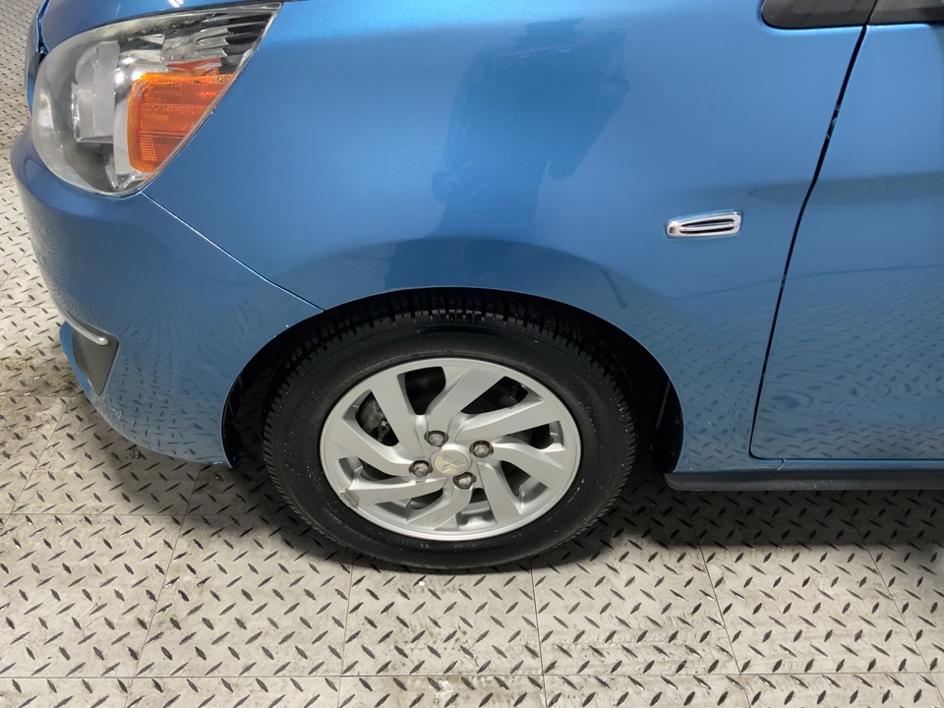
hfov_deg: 61.7
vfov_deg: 48.2
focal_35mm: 29
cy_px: 354
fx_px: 791
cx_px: 472
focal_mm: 3
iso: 80
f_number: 1.8
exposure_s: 1/60
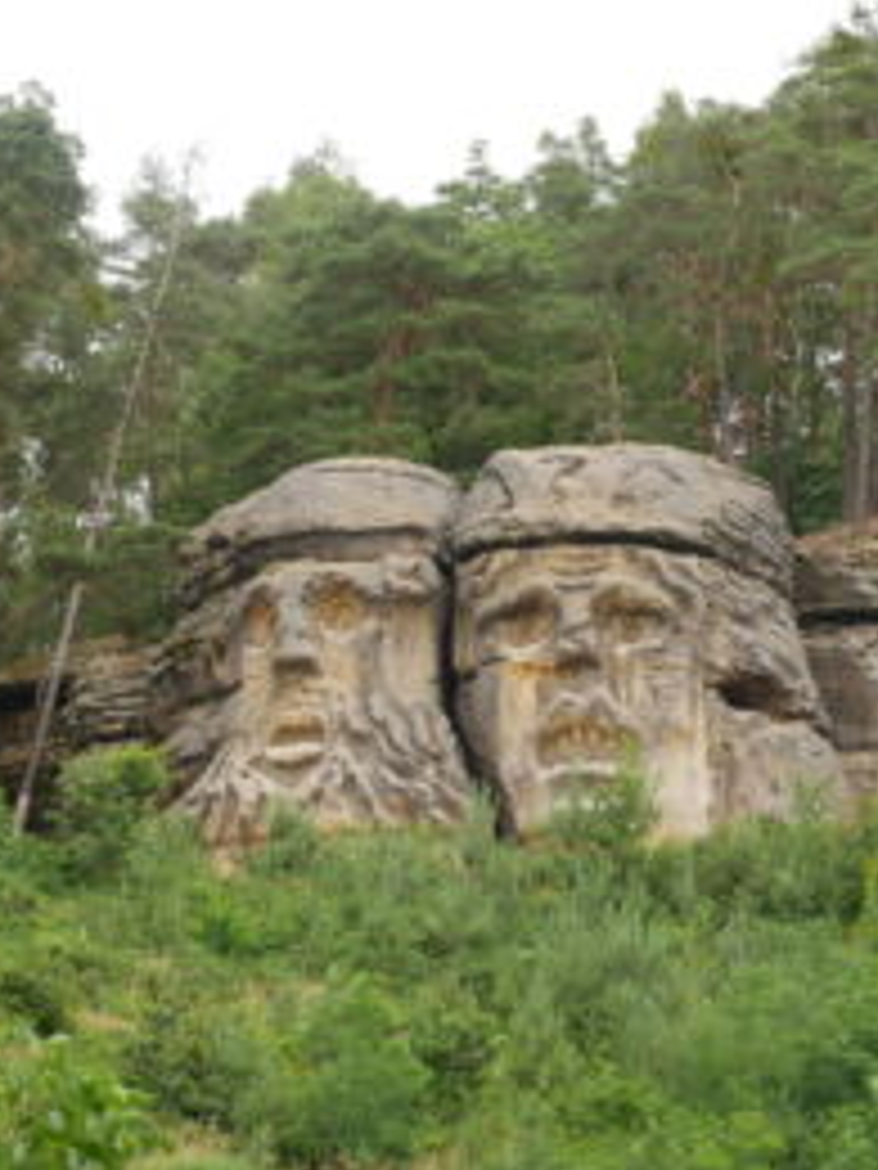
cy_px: 587
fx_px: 9097
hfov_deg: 5.5
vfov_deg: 7.4
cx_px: 477
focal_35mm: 269
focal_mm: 100
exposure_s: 1/250
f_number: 5.6
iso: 200
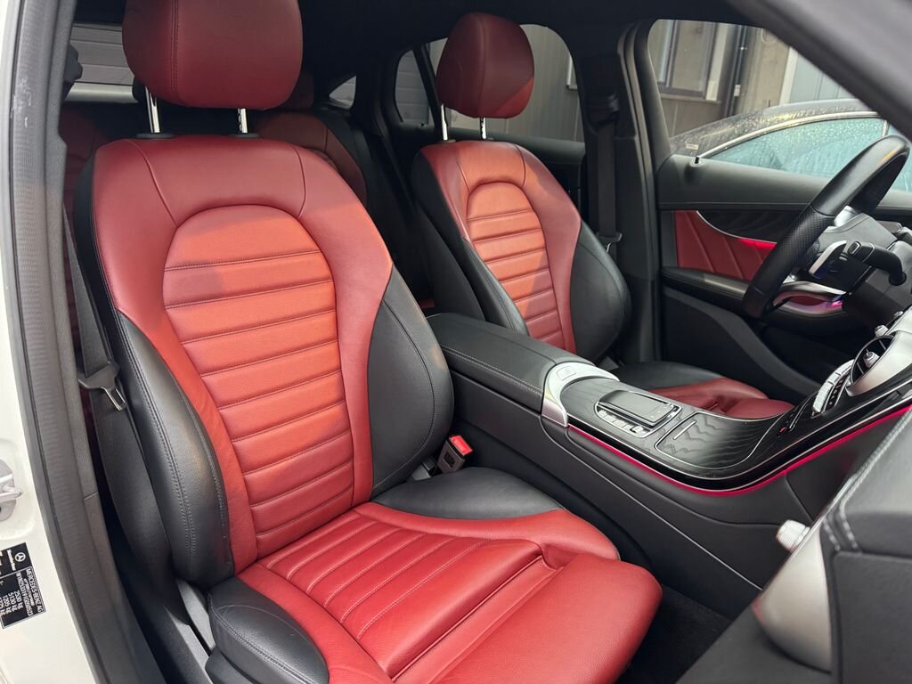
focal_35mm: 24
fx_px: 632
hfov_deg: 71.6
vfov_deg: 56.8
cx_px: 456
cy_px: 342
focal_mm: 6.76
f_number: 1.78
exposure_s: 1/33
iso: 640
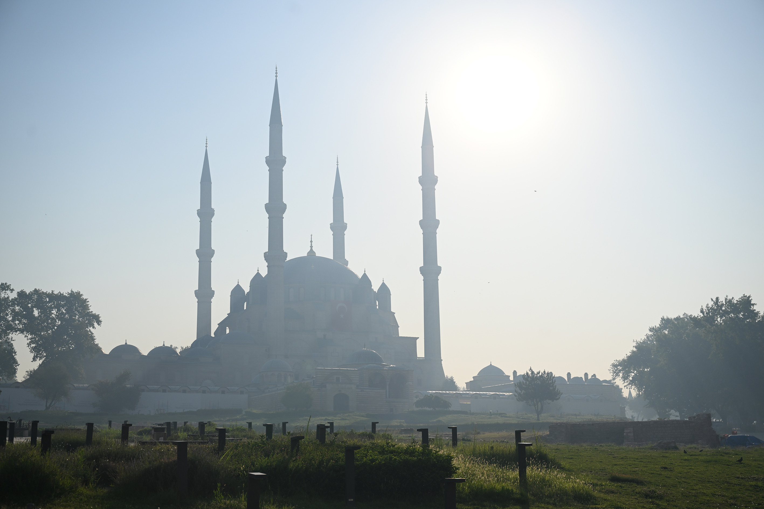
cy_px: 254
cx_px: 382
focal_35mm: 49
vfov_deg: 27.5
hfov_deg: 40.3
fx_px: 1040
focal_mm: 49
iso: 160
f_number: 4.5
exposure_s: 1/3200
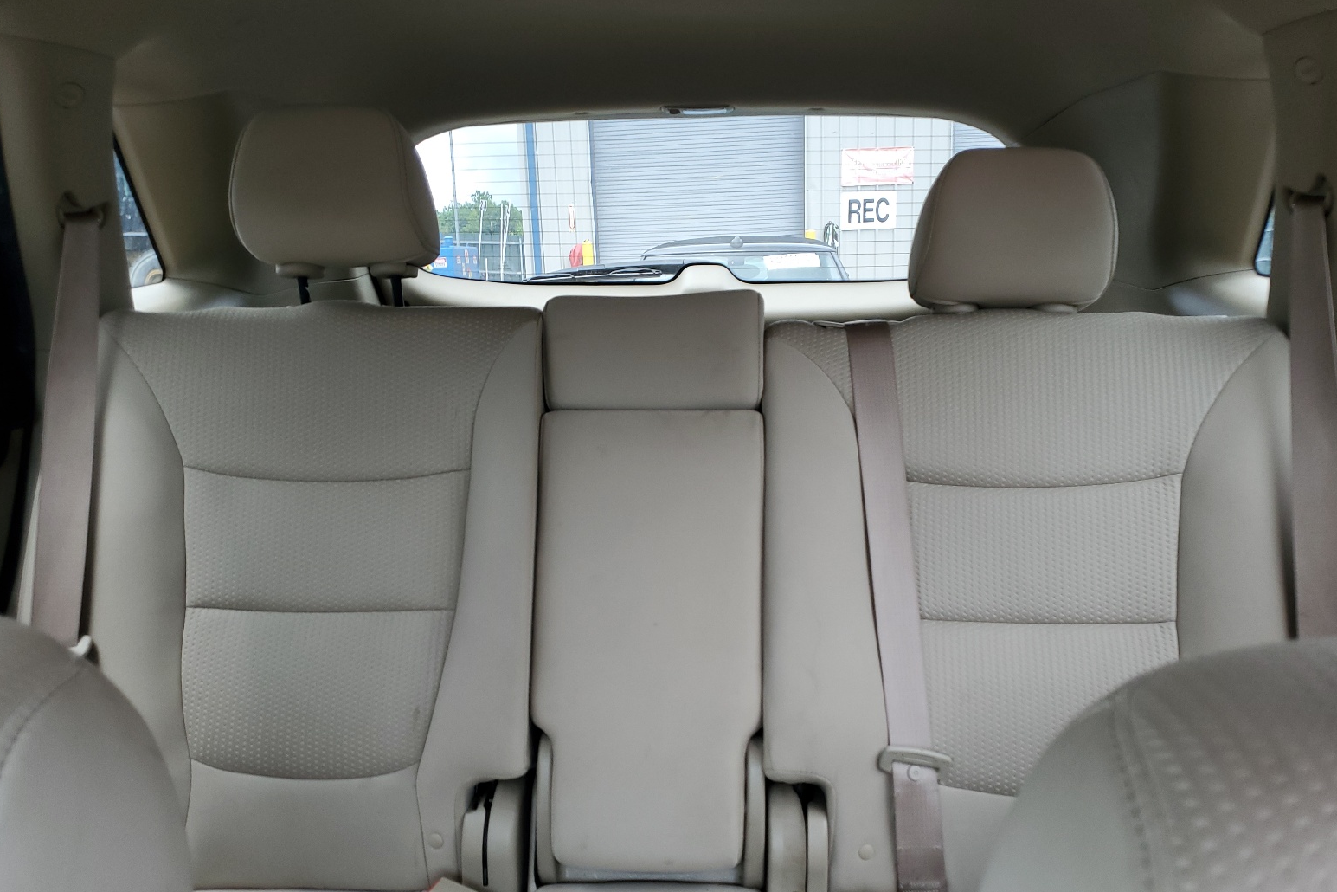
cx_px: 653
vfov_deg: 46.4
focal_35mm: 28
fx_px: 1040
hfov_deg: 65.5
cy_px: 475
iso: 61
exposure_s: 1/120
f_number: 1.5
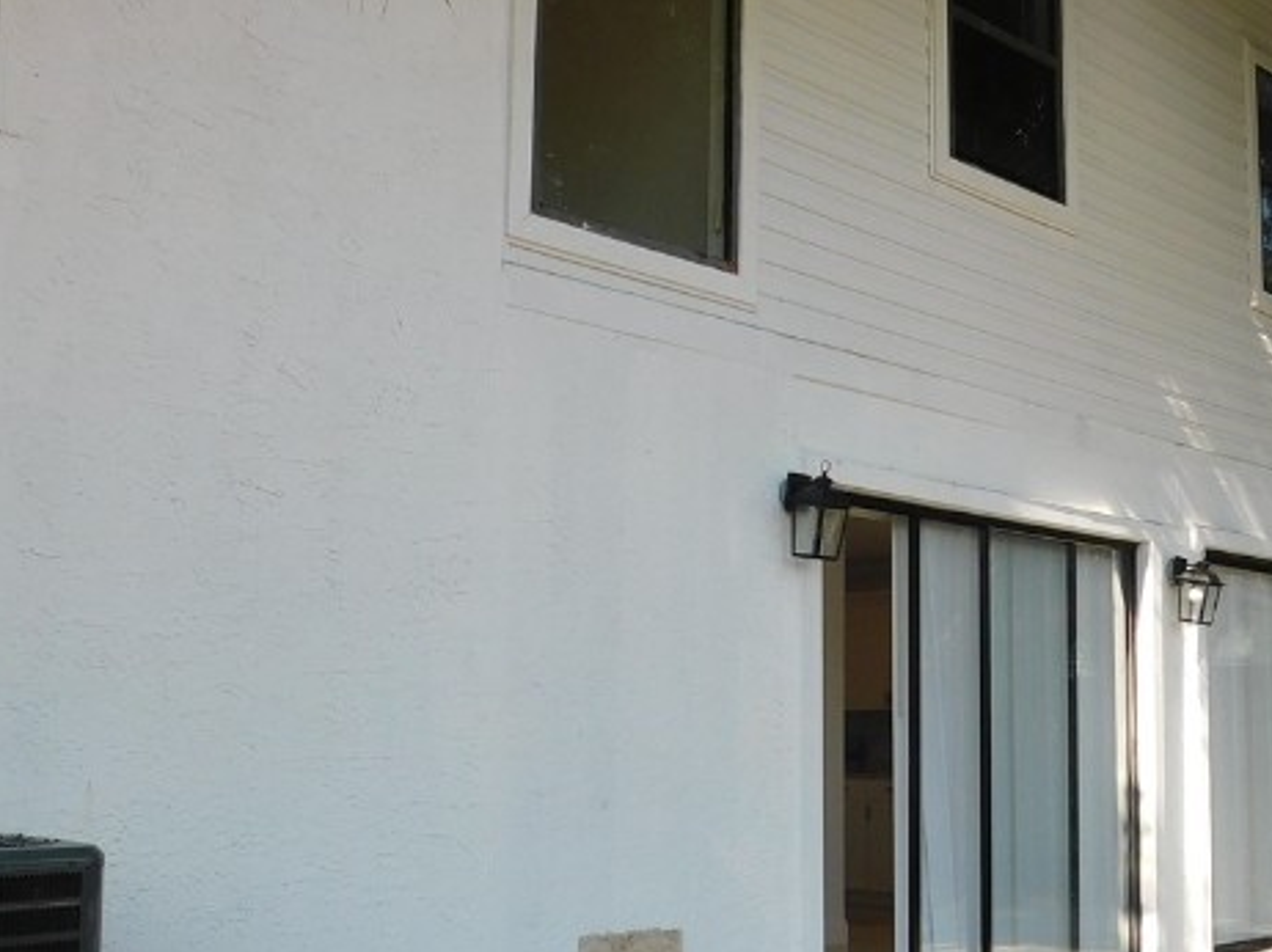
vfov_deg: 28.5
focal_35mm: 51
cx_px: 721
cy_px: 523
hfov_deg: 37.4
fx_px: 1873
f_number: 3
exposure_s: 1/640
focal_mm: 4
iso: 125
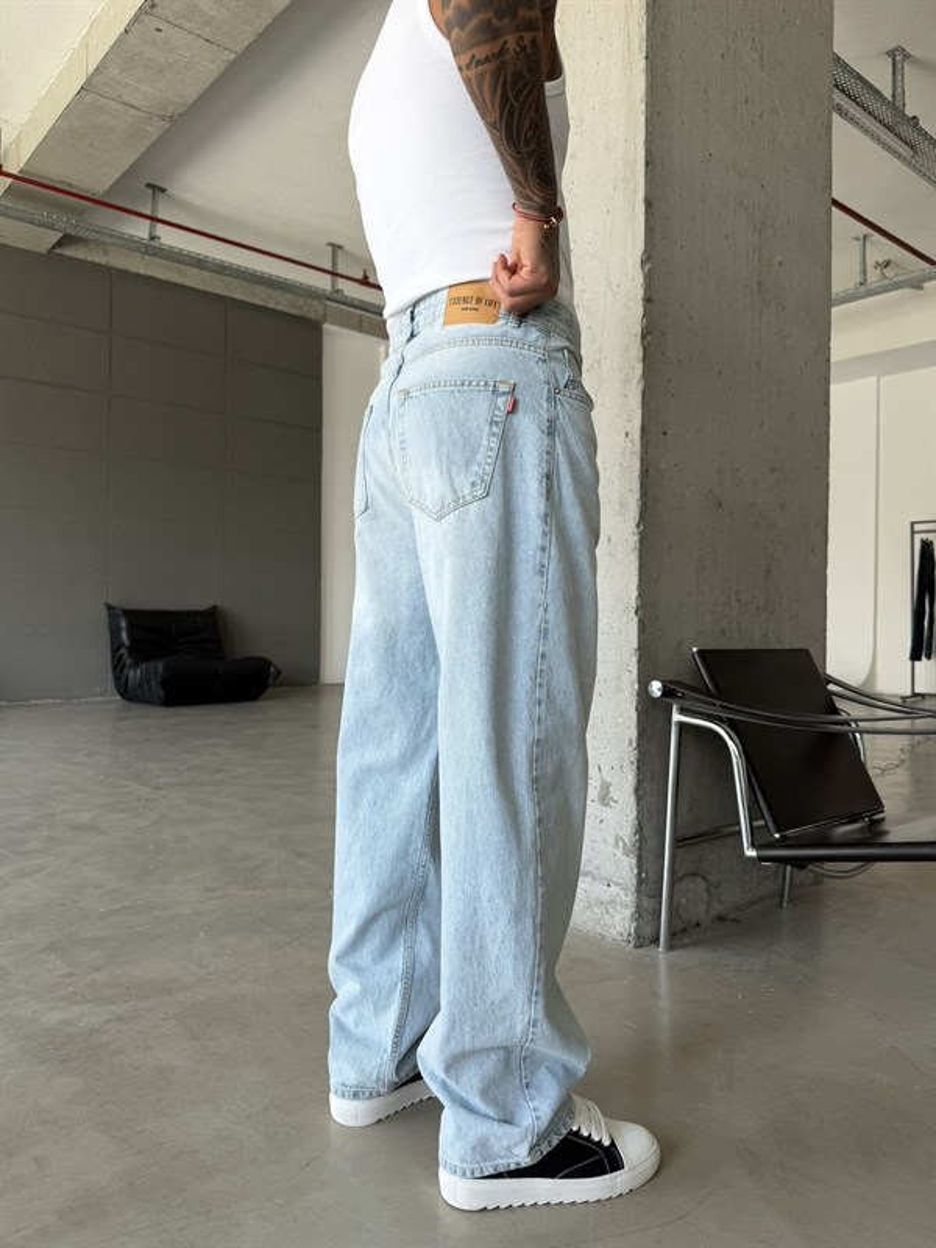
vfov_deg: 71.6
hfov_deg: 56.8
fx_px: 865
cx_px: 468
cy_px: 624
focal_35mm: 24
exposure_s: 1/144
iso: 50
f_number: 1.78
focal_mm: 6.76
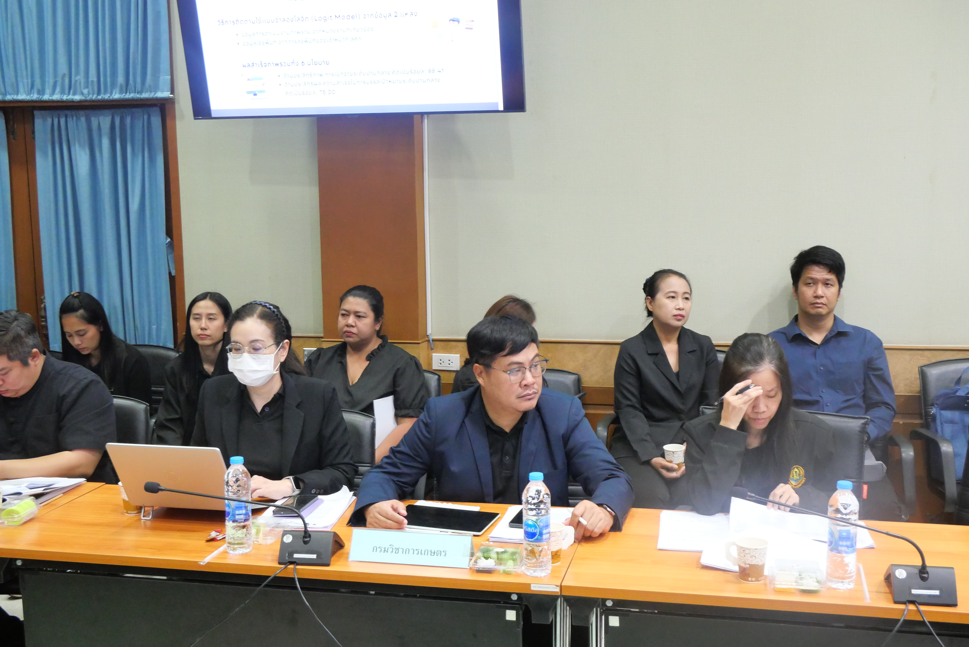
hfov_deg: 47.4
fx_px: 1104
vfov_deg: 32.7
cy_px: 324
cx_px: 484
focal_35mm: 41
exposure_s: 1/20
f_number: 6.3
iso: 3200
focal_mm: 20
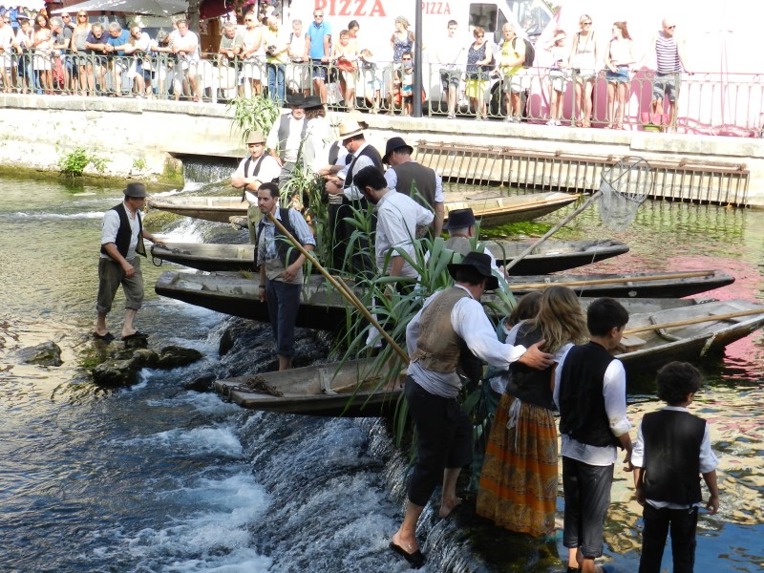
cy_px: 286
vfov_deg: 24.4
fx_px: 1324
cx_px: 382
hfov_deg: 32.2
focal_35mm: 60
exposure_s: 1/320
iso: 160
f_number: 4.6
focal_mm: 10.7
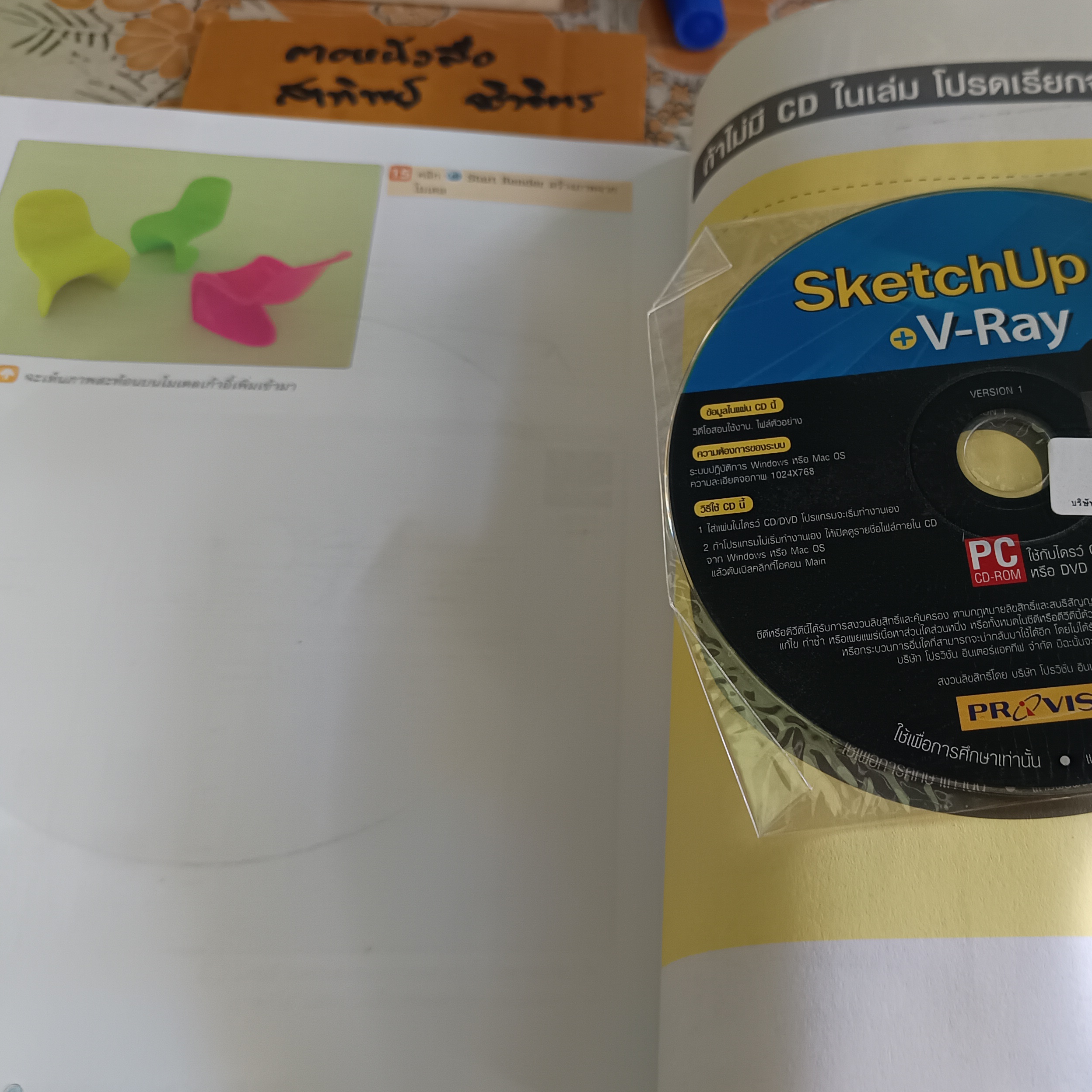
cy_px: 538
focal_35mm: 34
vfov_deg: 48.4
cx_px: 794
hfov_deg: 47.0
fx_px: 1213
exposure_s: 1/50
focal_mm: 5.31
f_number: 1.7
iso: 921
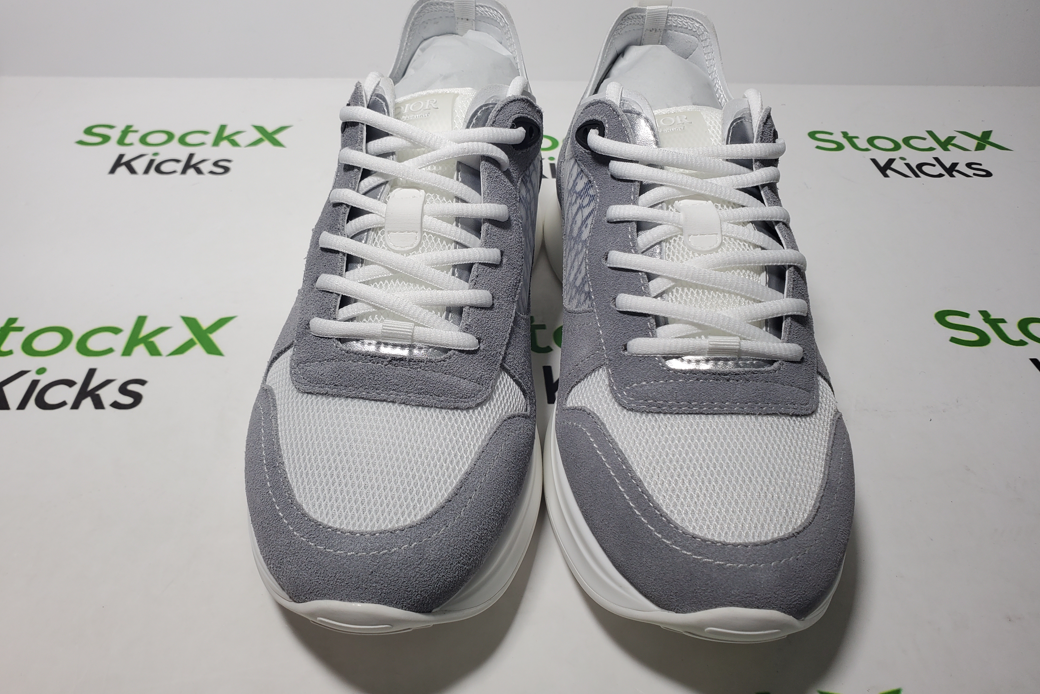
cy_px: 342
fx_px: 809
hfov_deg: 65.5
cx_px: 523
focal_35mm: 28
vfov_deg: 46.4
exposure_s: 1/263
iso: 50
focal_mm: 4.3
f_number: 2.4
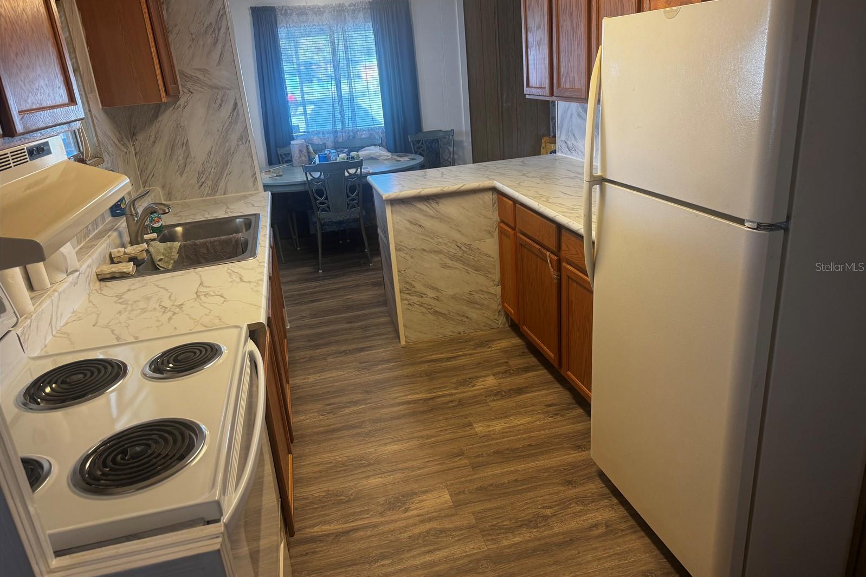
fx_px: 601
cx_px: 433
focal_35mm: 25
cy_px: 267
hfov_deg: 71.5
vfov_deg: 51.2
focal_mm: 6.76
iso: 125
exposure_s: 1/60
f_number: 1.78
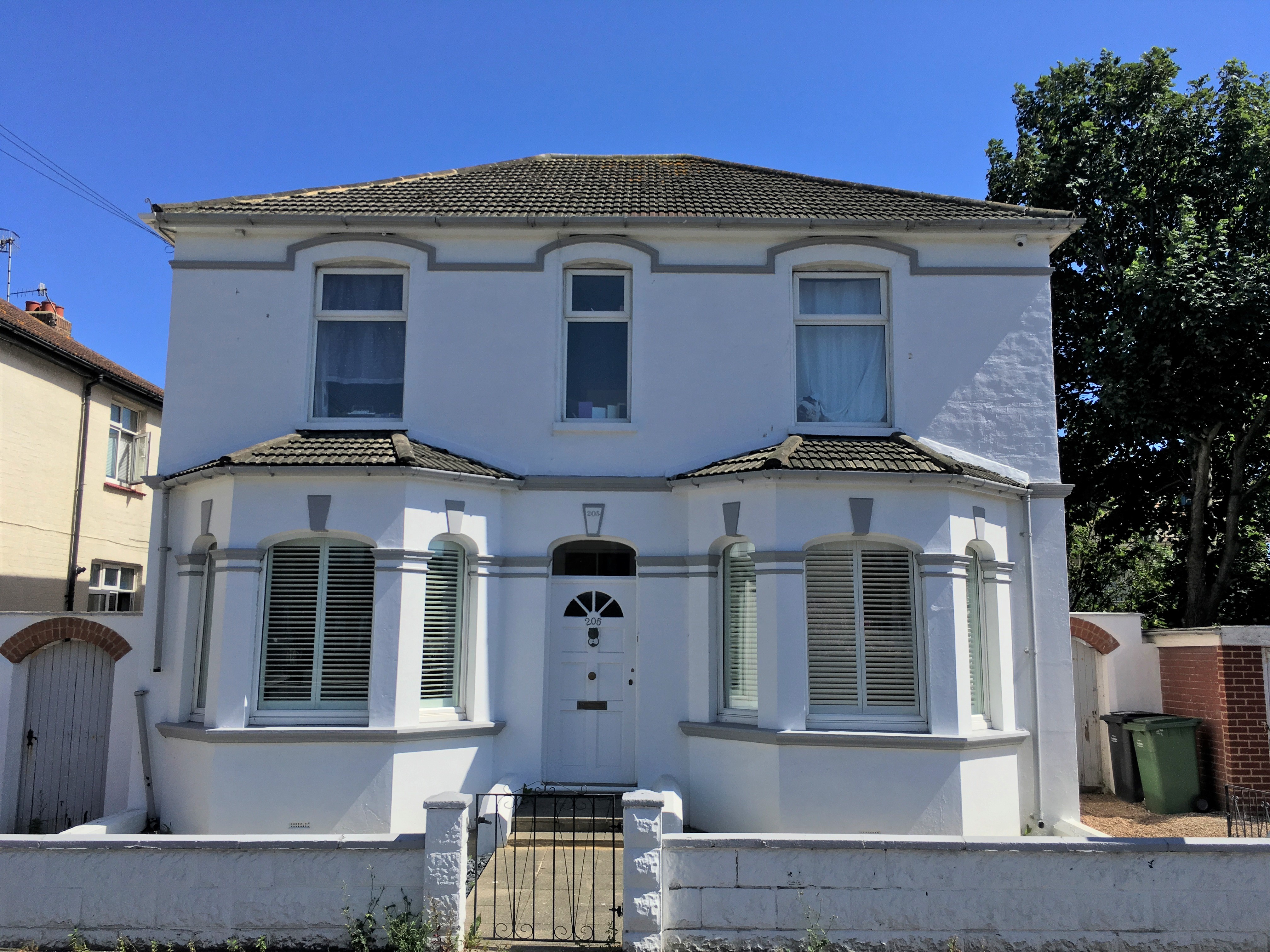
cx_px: 635
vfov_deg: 48.2
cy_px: 476
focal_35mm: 29
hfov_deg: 61.7
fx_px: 1064
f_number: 2.2
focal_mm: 4.15
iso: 25
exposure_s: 1/2262
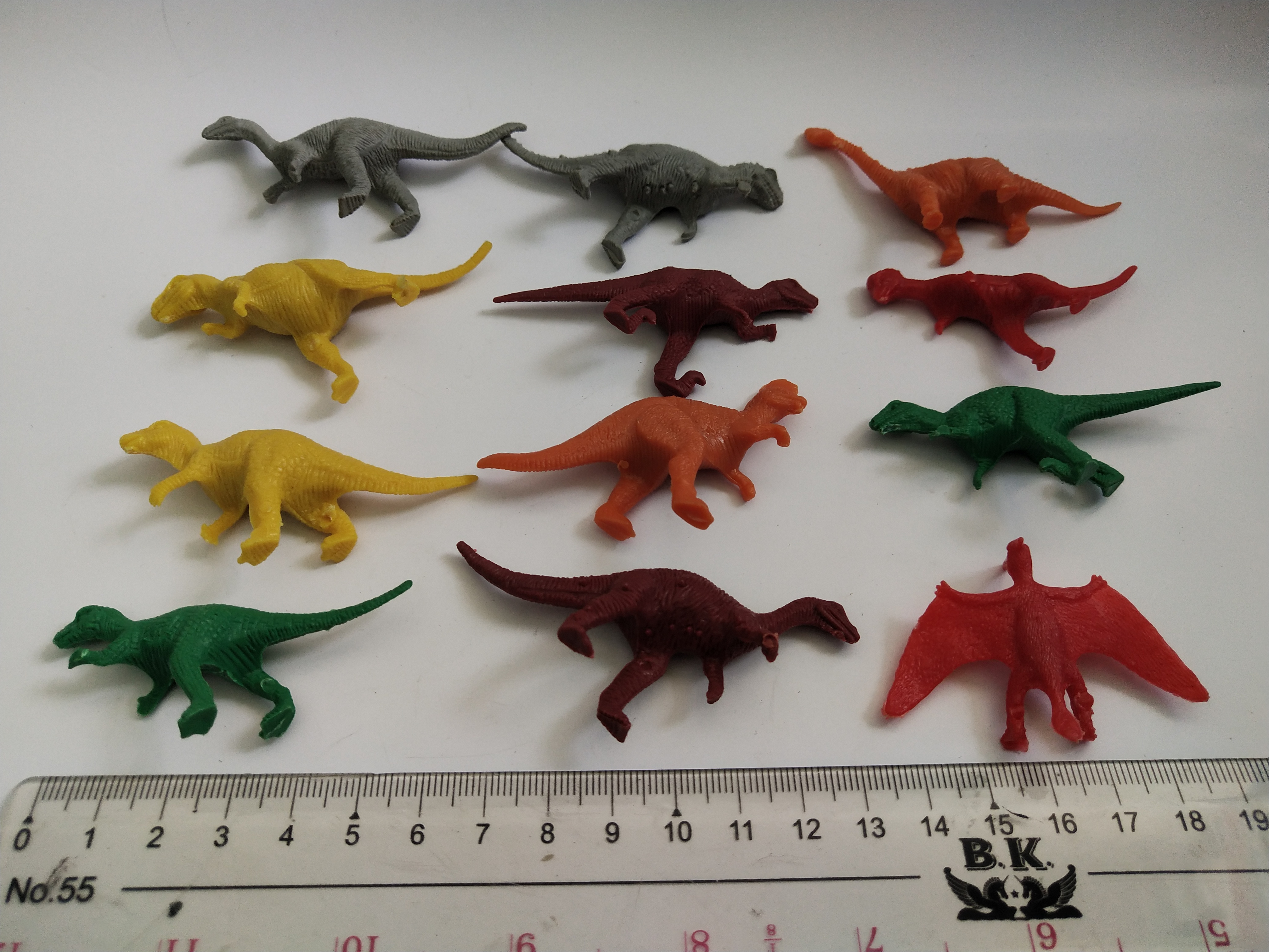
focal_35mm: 30
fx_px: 1100
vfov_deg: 46.8
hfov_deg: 60.0
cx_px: 634
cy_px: 476
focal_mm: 3.95
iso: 114
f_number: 1.8
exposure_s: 1/100
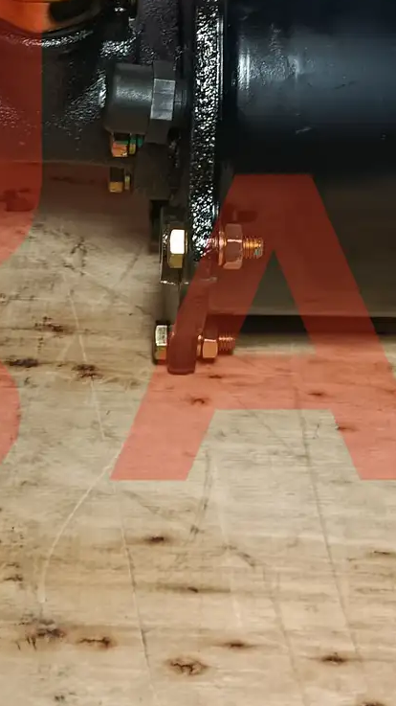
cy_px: 15
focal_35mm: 71
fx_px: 1327
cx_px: 212
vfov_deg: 28.1
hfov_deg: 17.0
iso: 225
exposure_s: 1/100
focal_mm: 5.24
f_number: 1.7
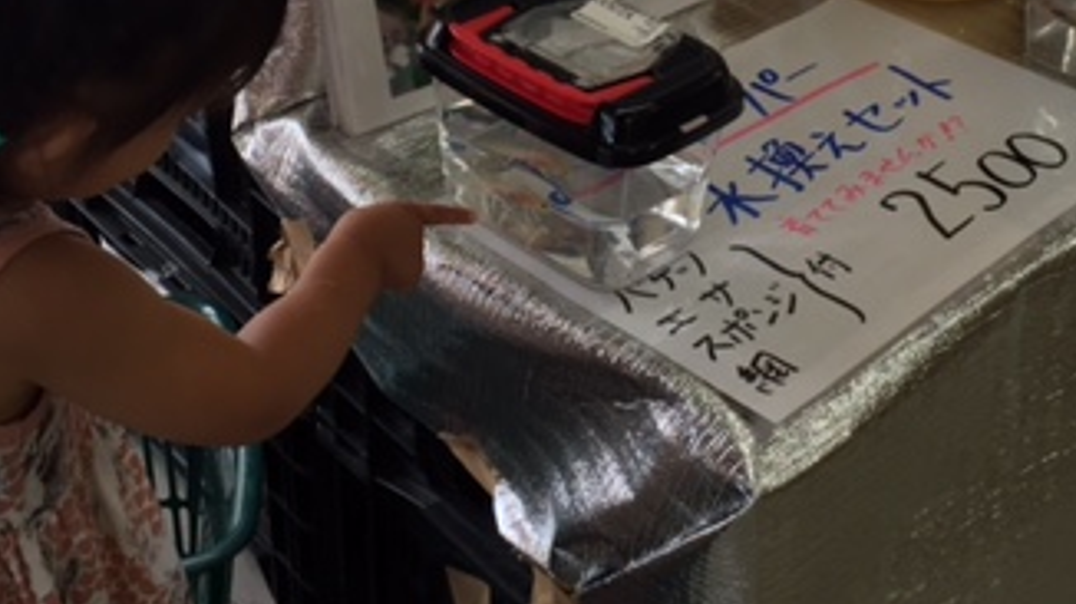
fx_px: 1768
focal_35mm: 62
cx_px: 568
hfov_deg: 33.8
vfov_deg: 19.0
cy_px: 59
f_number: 2.2
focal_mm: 4.15
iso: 50
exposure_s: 1/120
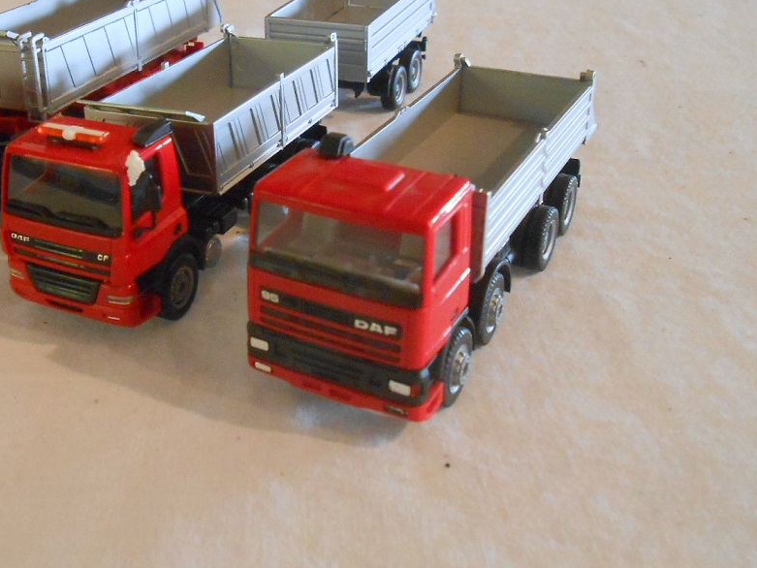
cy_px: 200
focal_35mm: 43
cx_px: 232
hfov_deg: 43.0
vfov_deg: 33.4
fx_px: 940
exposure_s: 1/20
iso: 800
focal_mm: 5.3
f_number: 3.8
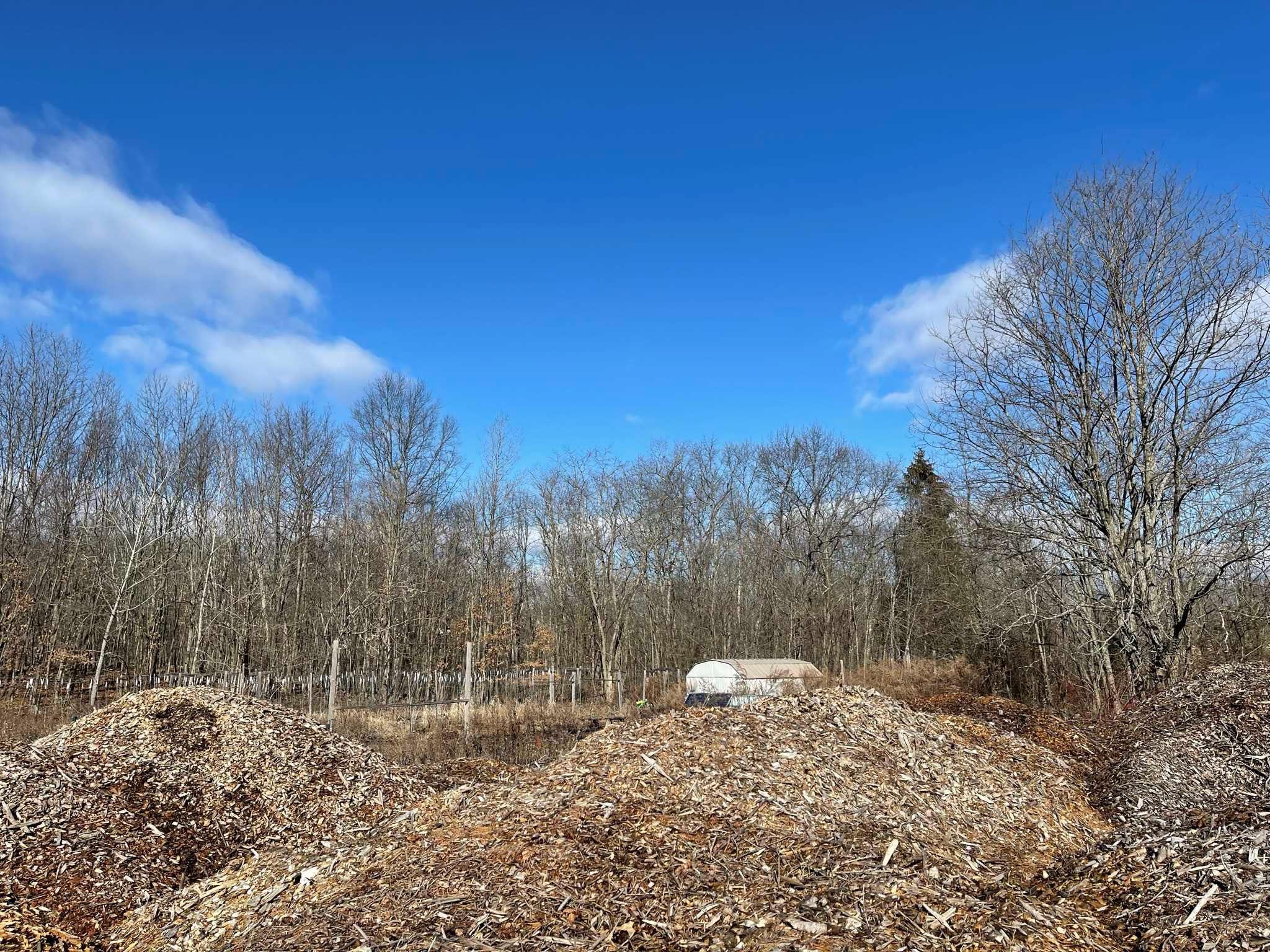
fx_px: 954
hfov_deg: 67.3
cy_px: 476
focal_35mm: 26
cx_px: 635
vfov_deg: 53.1
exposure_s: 1/3922
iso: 32
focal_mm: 5.1
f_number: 1.6
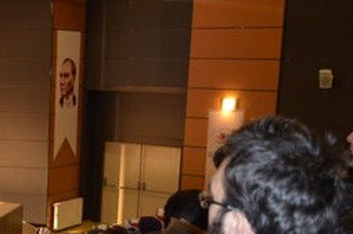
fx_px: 695
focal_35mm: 71
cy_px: 210
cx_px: -79
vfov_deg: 18.8
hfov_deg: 25.4
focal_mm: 18
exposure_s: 1/60
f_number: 3.5
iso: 900
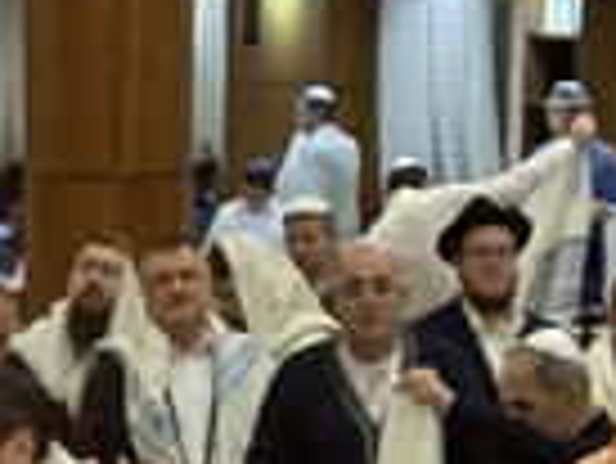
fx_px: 5397
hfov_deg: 6.5
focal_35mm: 303
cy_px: 1144
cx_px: -40
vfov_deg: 4.8
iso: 200
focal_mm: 6
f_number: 2
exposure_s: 1/50
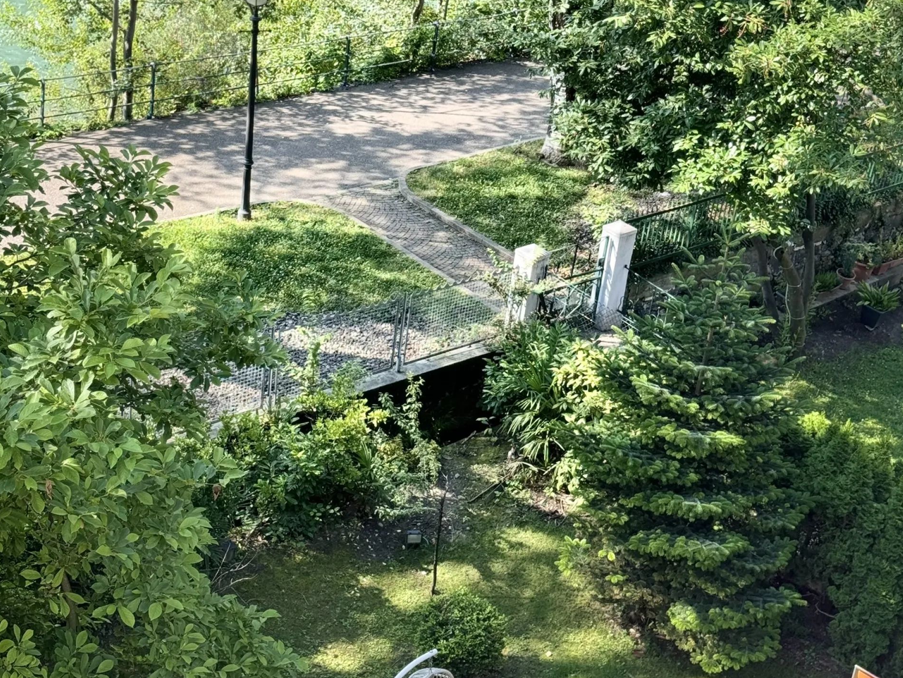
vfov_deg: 22.5
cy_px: 249
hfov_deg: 29.8
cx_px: 449
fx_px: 1696
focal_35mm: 65
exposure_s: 1/514
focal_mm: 6.76
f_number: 1.78
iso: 64
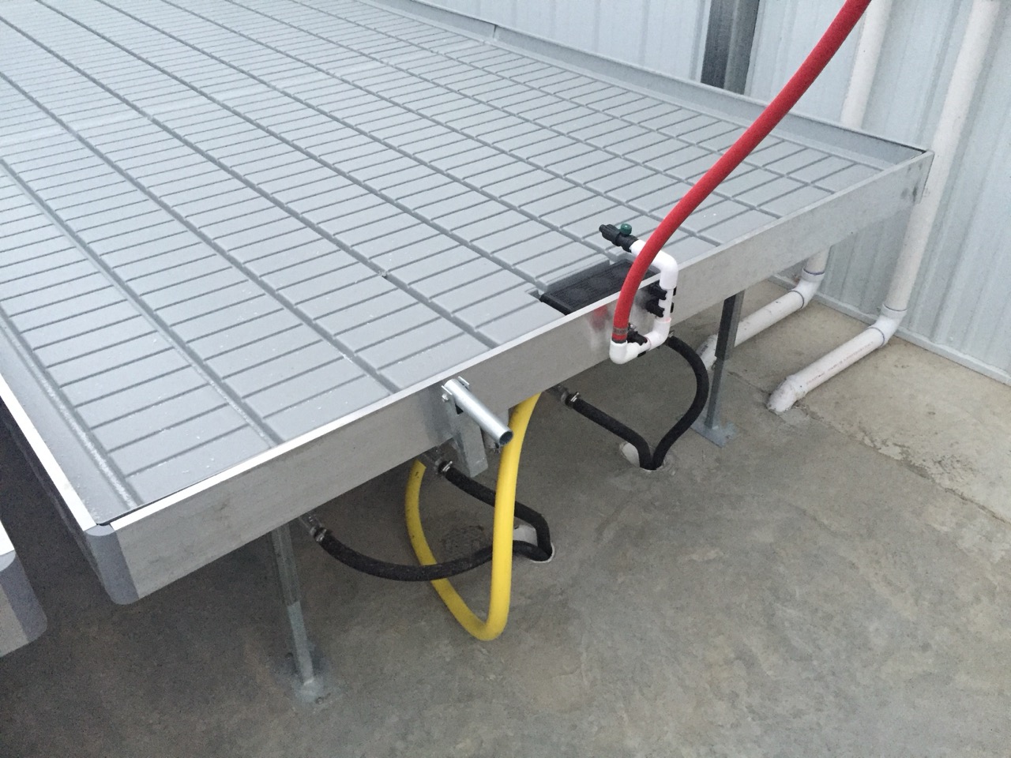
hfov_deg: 61.7
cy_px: 379
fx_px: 847
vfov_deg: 48.2
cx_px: 506
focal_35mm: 29
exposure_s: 1/30
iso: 250
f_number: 2.2
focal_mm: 4.15
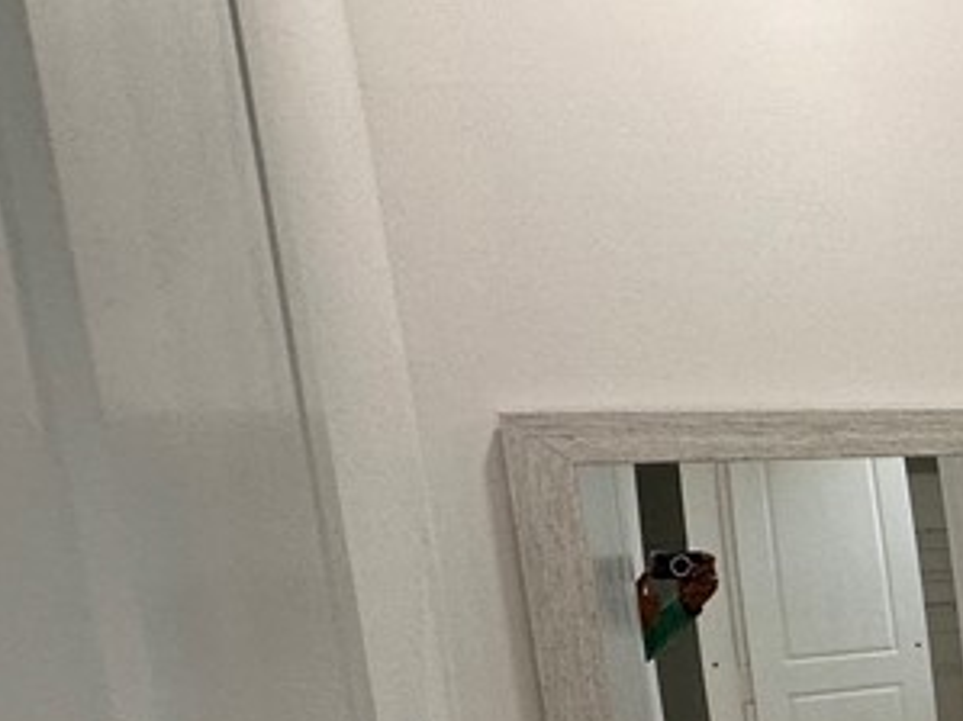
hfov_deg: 24.8
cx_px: 1594
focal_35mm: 48
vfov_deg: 28.9
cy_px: 663
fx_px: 1335
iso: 160
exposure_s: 1/120
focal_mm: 2.22
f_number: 2.2
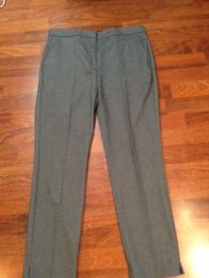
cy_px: 139
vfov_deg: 55.4
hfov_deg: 42.9
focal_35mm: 33
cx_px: 104
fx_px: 266
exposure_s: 1/15
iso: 400
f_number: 2.4
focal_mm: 3.3
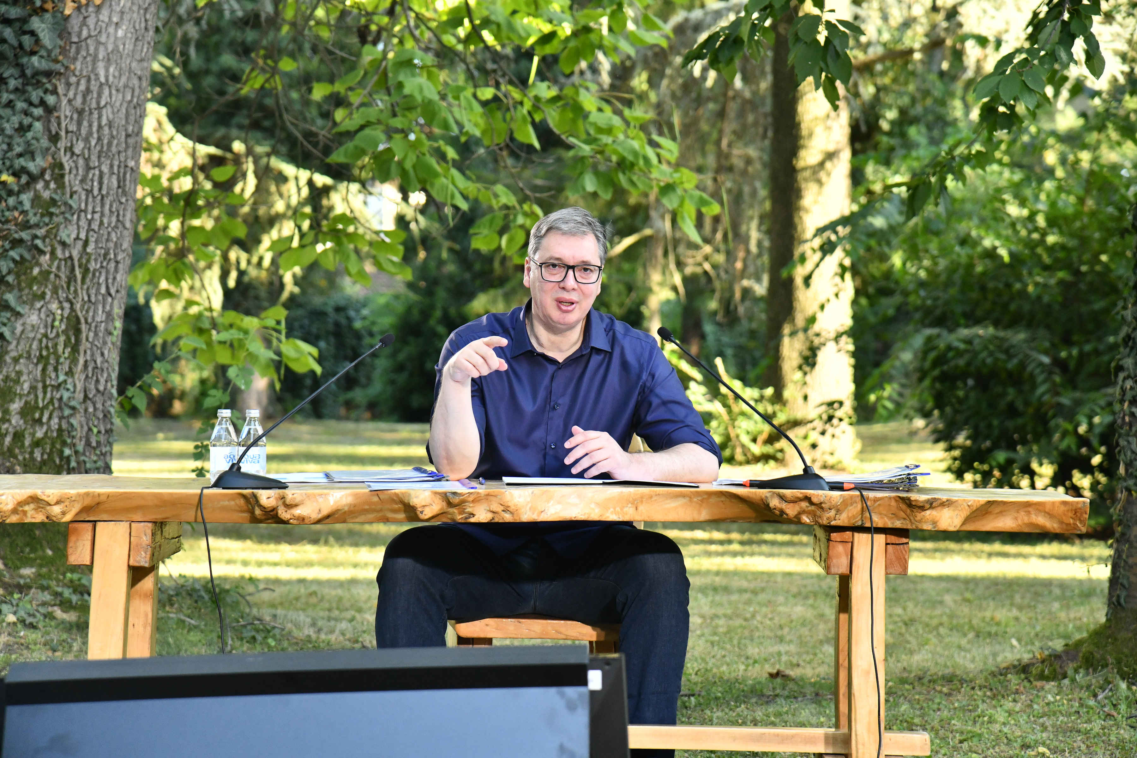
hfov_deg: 17.1
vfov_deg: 11.4
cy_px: 379
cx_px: 568
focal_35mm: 120
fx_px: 3790
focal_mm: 120
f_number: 5.6
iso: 1600
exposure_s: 1/500
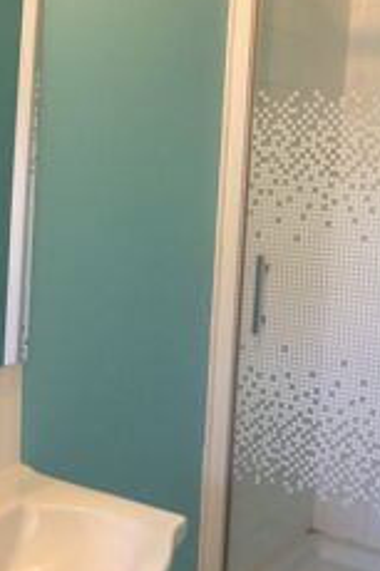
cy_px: 299
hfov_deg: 24.1
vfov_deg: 35.7
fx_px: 888
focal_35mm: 56
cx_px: 214
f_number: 2.2
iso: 160
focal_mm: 4.15
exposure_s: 1/33
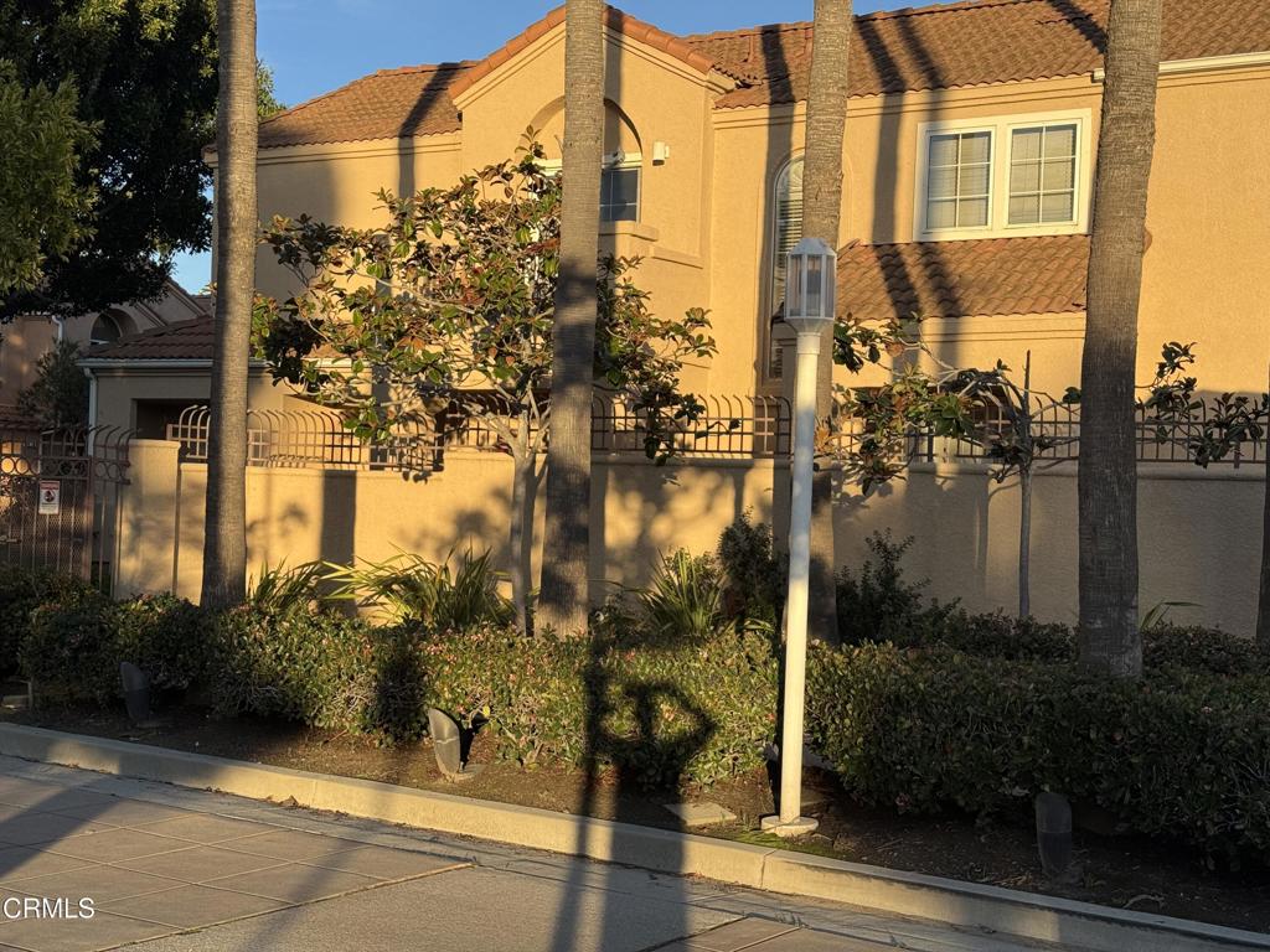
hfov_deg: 39.7
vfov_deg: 30.3
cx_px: 635
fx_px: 1761
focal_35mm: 48
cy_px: 476
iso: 64
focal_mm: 6.76
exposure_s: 1/2110
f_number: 1.78
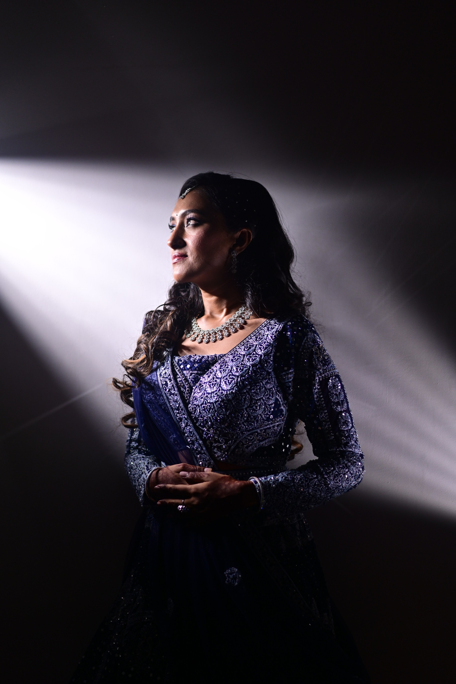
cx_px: 228
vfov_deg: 39.6
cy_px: 342
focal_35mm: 50
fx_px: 950
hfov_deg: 27.0
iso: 400
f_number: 1.8
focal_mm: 50
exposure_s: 1/200
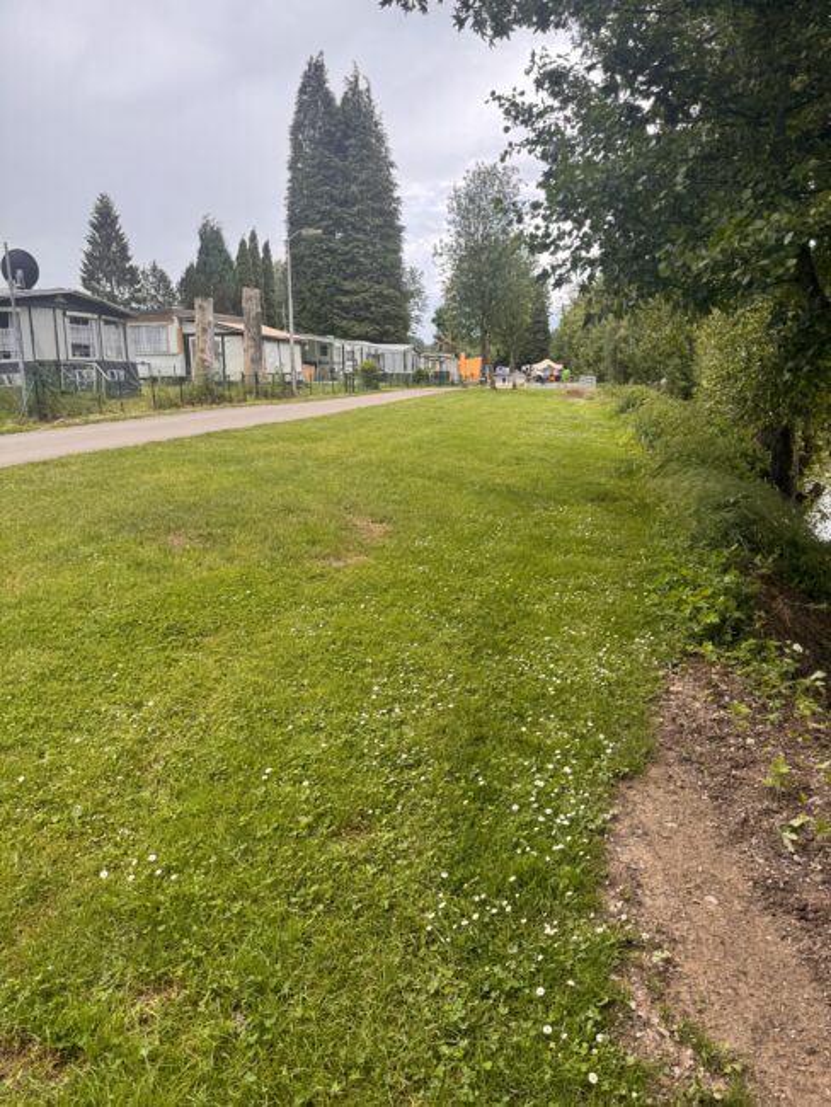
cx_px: 416
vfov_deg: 71.6
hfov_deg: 56.8
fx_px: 768
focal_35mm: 24
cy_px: 554
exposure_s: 1/864
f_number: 1.78
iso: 80
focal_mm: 6.76
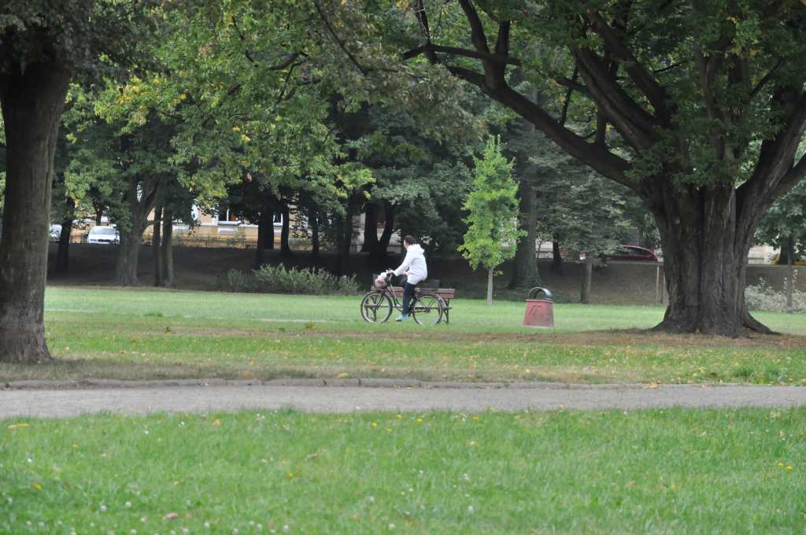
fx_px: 3522
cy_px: 268
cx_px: 403
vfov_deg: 8.7
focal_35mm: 158
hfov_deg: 13.1
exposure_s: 1/1000
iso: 2000
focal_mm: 105
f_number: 8
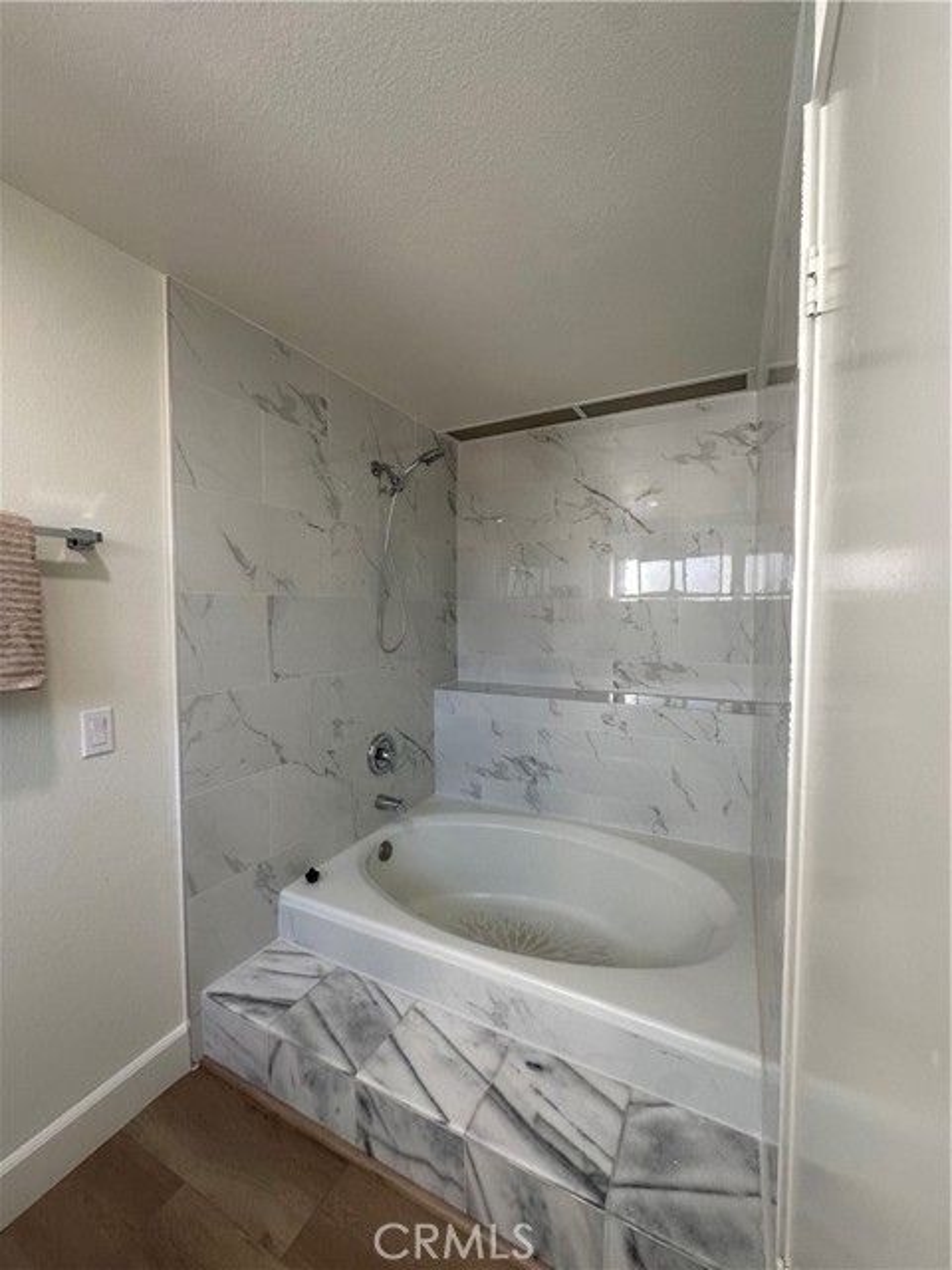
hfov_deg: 85.7
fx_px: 513
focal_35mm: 14
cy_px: 635
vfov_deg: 102.1
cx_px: 476
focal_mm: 2.22
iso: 125
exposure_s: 1/120
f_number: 2.2
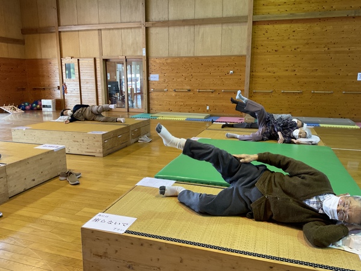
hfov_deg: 61.7
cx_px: 180
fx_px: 302
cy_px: 136
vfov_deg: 48.2
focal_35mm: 29
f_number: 1.8
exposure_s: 1/60
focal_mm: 3
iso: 100
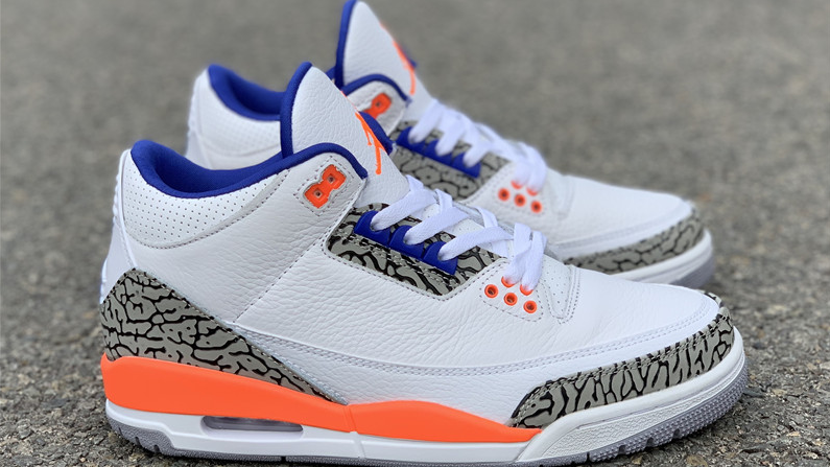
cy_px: 237
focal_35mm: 57
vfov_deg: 21.1
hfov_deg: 36.6
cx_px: 417
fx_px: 1254
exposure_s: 1/905
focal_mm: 6
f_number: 2.4
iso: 16
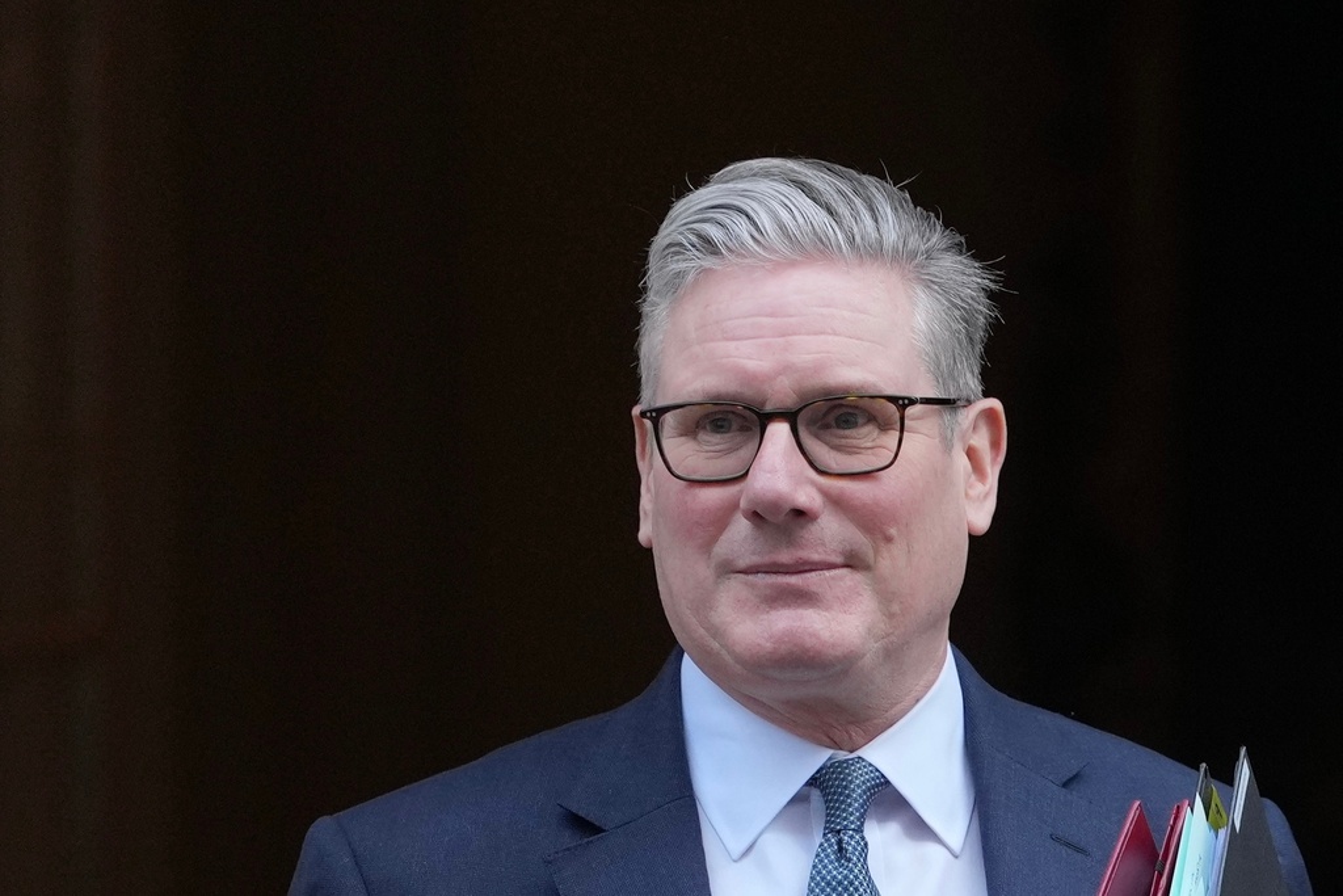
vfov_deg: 7.1
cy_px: 448
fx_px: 7238
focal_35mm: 194
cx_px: 672
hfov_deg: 10.6
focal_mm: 194
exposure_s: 1/800
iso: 800
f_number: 2.8
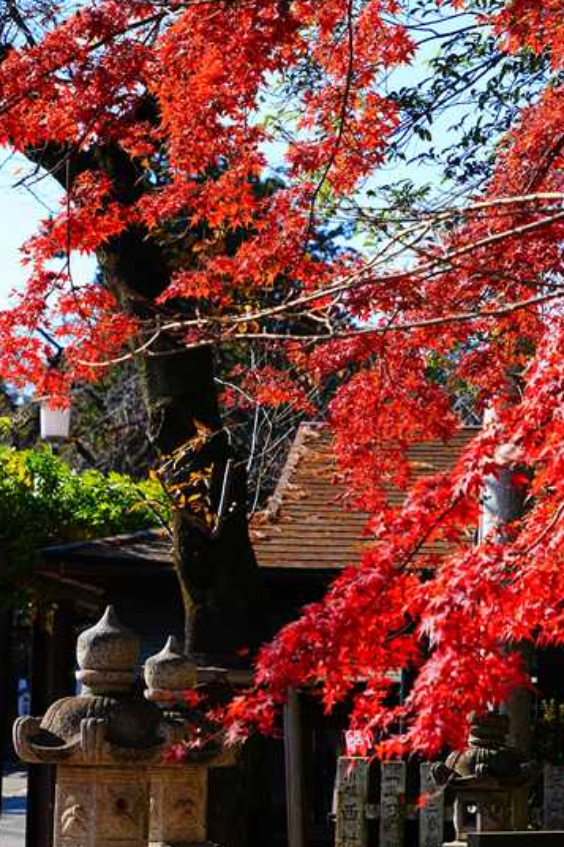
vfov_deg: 18.3
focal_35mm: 112
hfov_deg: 12.2
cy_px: 411
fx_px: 2633
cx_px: 391
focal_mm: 75
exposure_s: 1/125
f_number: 7.1
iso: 100
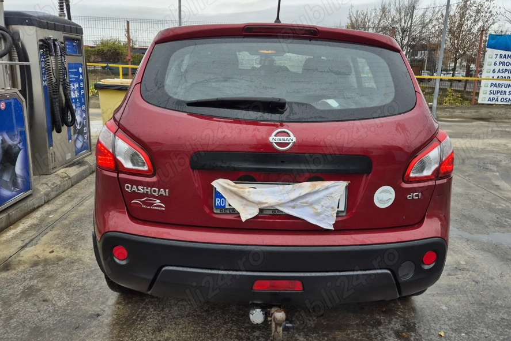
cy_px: 157
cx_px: 269
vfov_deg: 47.9
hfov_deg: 67.3
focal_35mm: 27
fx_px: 383
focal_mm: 5.4
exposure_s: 1/180
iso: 32
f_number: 1.8
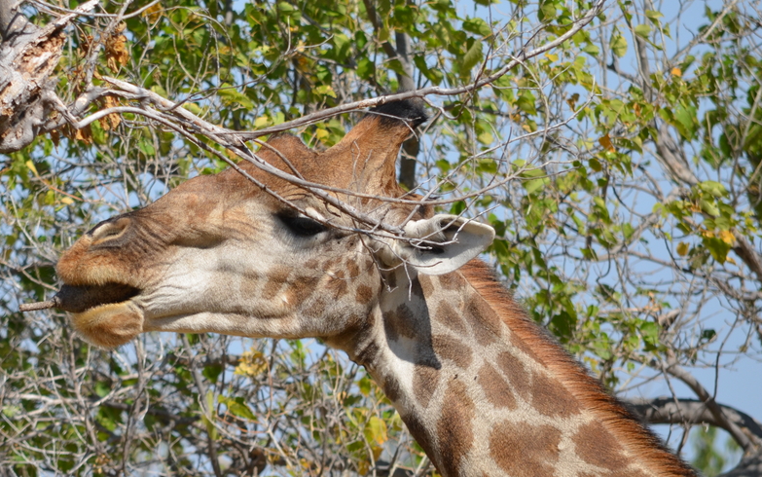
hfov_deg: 2.8
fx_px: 15539
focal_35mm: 748
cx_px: 204
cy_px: 155
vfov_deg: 1.8
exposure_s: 1/640
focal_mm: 300
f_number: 6.3
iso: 200
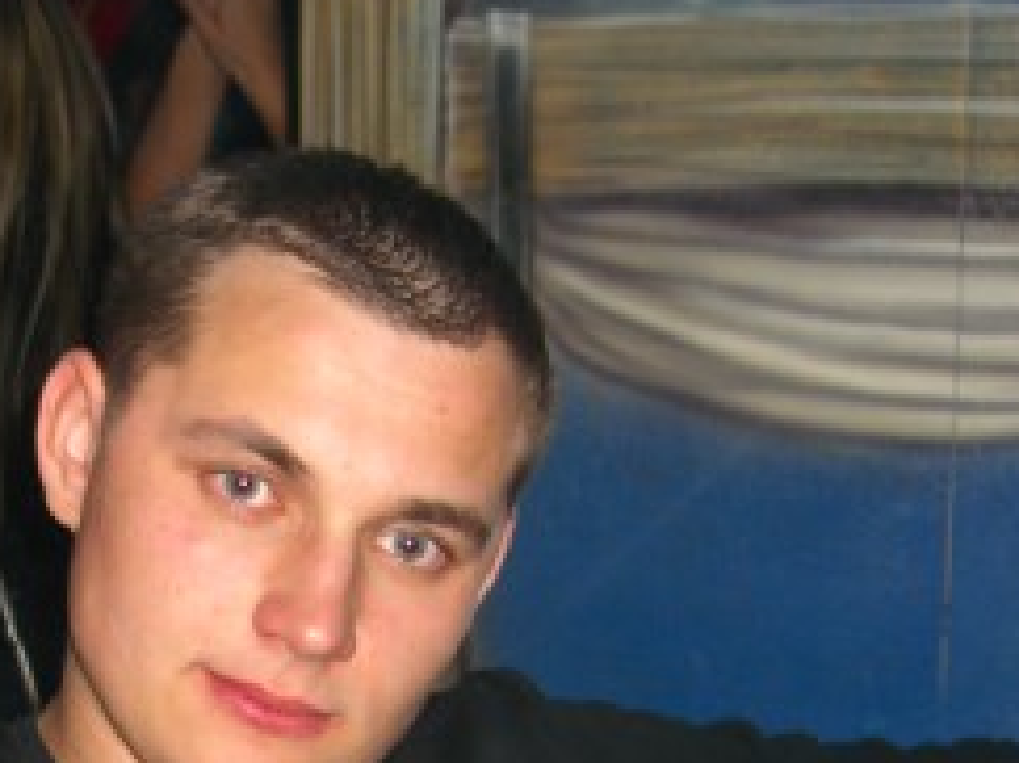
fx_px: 2766
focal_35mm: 94
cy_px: 876
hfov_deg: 20.6
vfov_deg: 15.2
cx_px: 197
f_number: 2.8
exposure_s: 1/60
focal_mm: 7.9
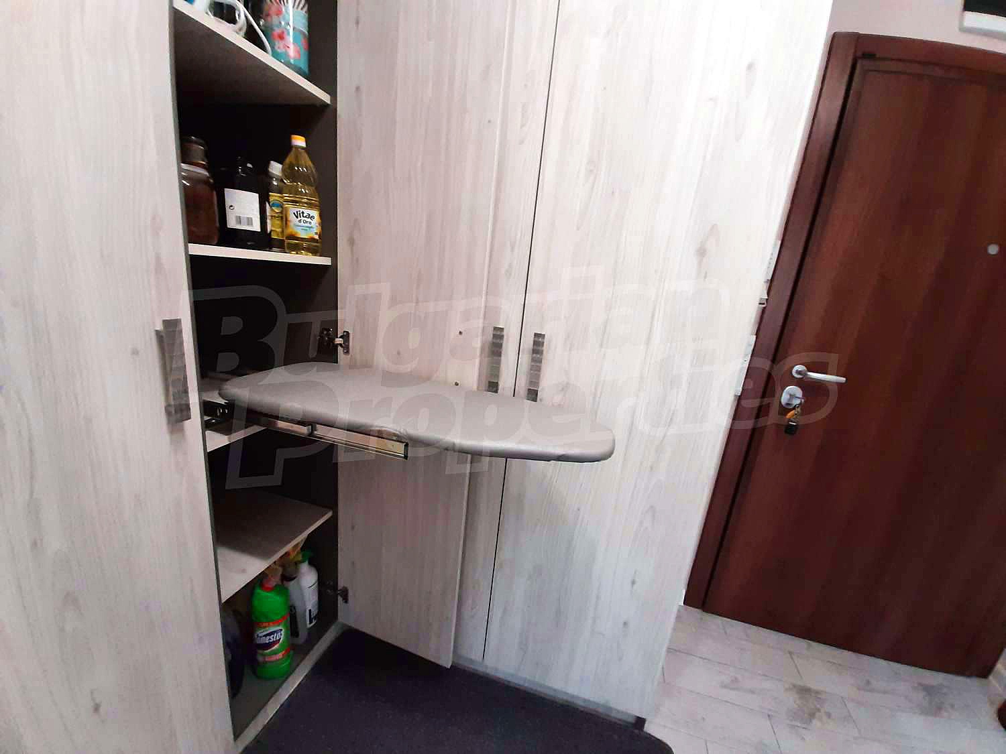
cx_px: 503
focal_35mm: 13
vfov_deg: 89.9
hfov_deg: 106.2
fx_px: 378
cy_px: 377
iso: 200
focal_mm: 1.42
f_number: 2.2
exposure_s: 1/33
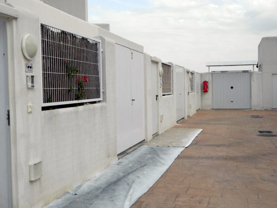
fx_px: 376
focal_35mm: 47
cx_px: 138
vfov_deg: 30.9
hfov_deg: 40.4
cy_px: 104
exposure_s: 1/200
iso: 110
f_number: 10.2
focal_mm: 8.4
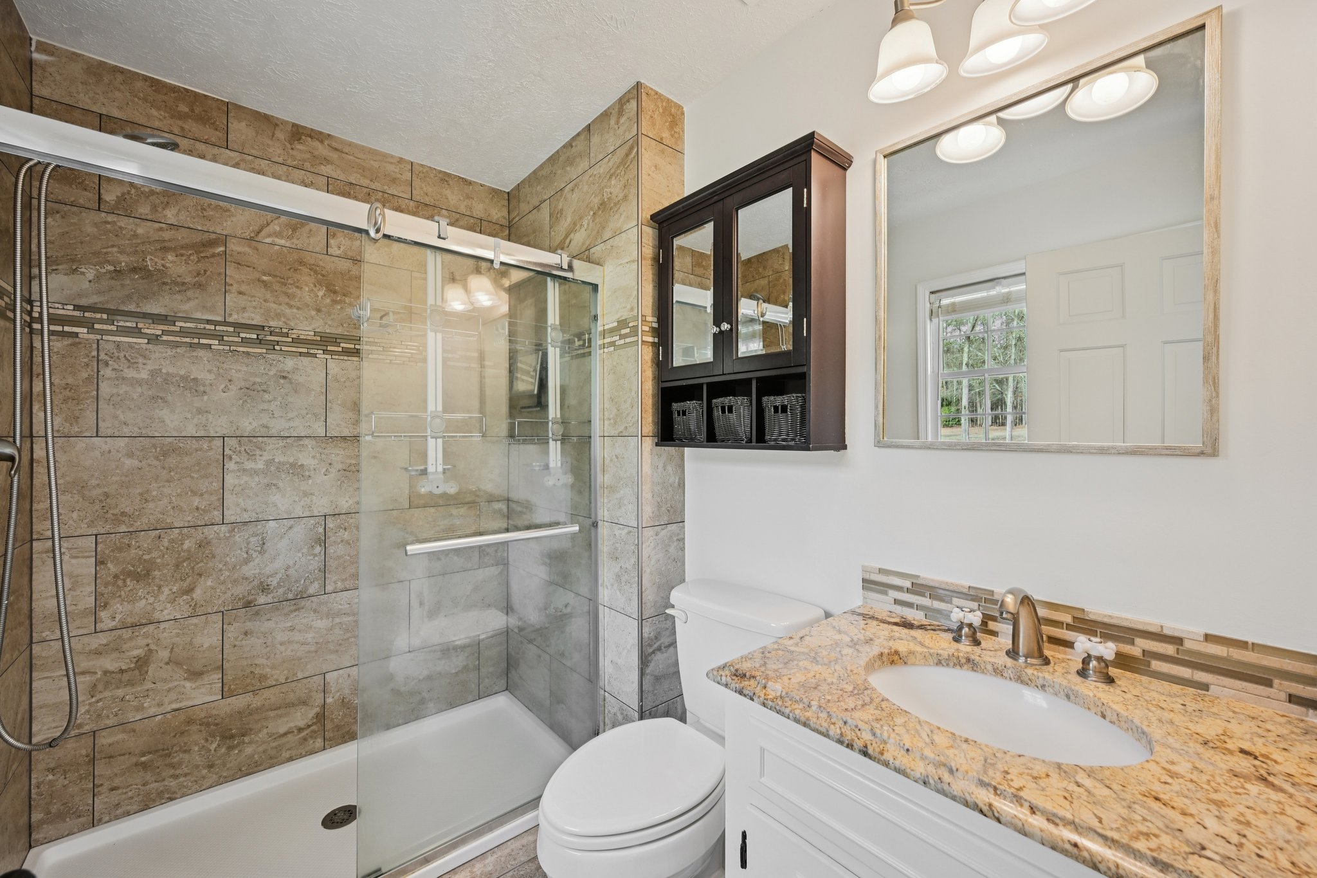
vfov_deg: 81.2
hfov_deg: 104.3
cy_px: 439
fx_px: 512
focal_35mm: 14
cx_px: 658
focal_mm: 14
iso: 160
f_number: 8
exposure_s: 1/15
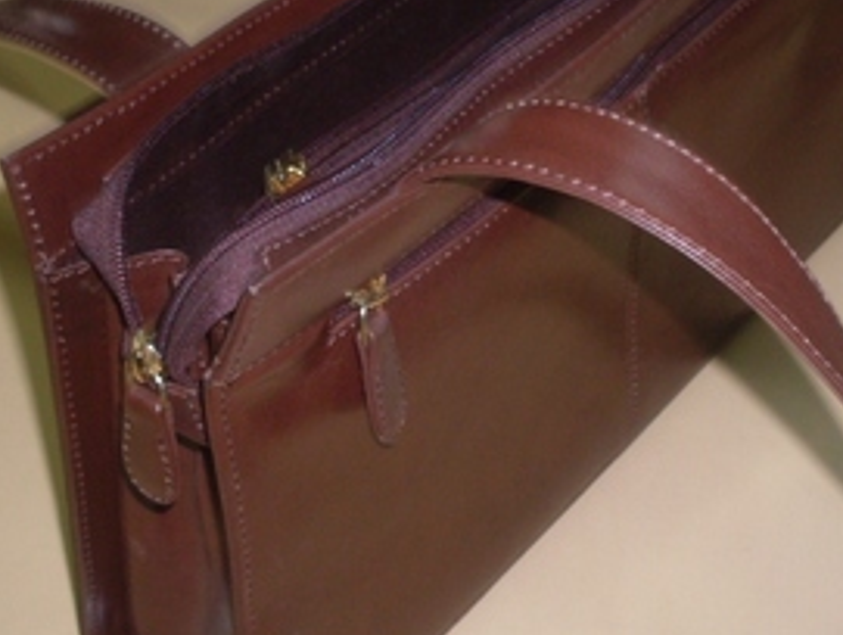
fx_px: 1707
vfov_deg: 21.0
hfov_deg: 27.7
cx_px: 504
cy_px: 260
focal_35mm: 70
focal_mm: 6.3
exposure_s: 1/45
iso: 100
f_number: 2.8
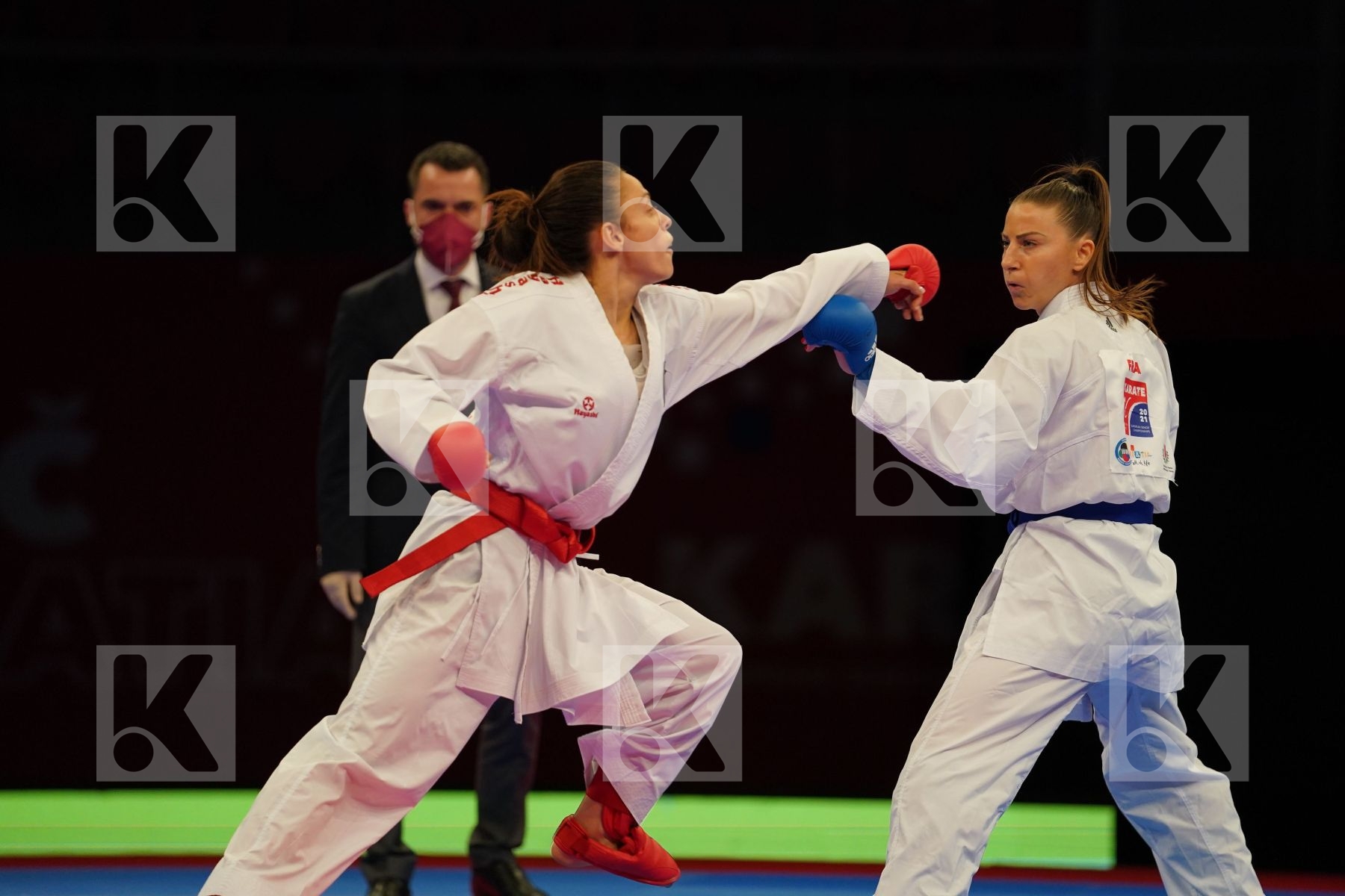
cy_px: 448
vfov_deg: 6.9
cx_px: 672
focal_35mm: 200
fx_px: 7472
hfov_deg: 10.3
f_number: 2.8
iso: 2000
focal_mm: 200
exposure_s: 1/1000
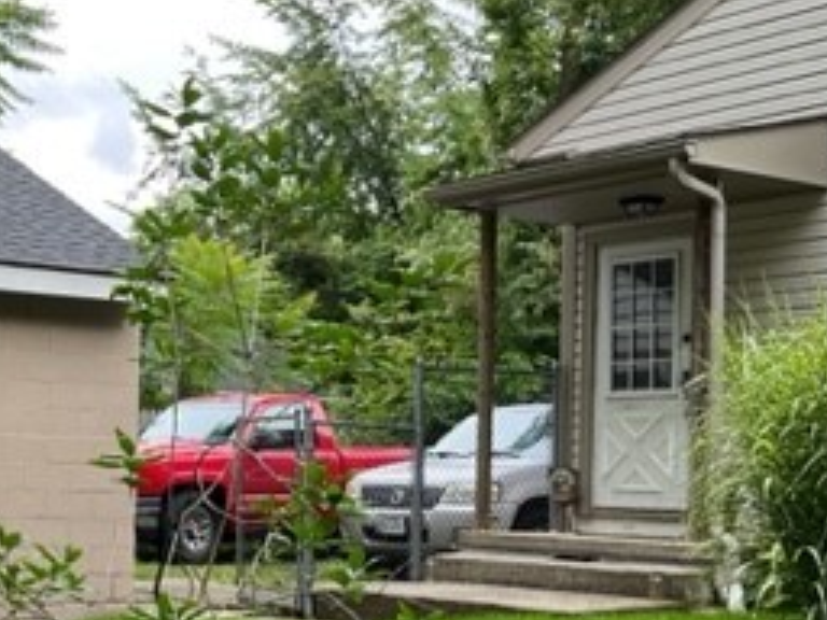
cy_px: 433
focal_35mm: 65
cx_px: -113
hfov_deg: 27.0
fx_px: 1553
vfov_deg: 22.5
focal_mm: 5.1
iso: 40
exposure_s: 1/243
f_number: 1.6
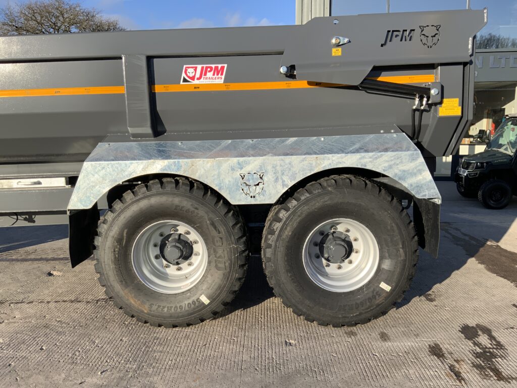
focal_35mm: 29
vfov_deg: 48.2
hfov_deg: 61.7
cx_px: 258
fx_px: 433
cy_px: 194
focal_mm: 3
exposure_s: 1/997
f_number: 1.8
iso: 16
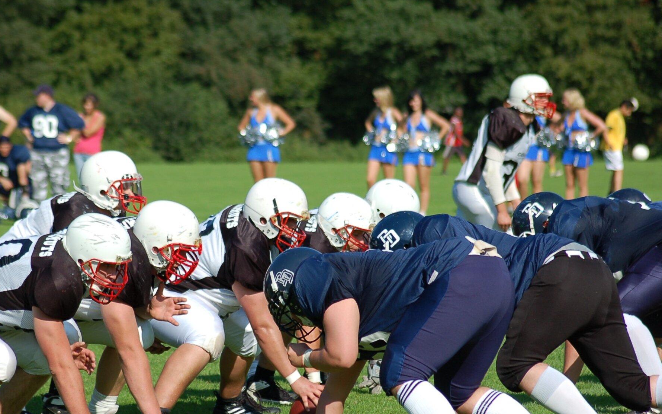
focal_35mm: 255
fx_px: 4593
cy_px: 264
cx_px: 279
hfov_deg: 8.2
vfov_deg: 5.2
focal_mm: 135
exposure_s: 1/1250
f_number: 5.6
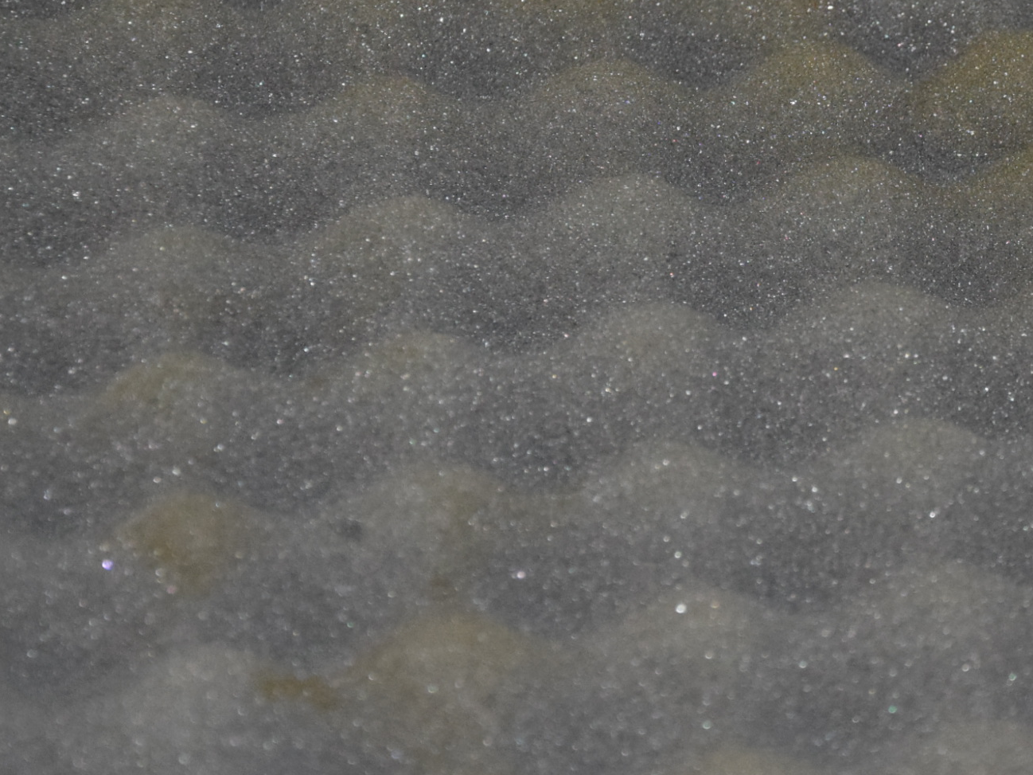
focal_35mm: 193
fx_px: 5758
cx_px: 782
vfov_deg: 7.7
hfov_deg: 10.2
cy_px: 158
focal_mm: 58
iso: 2500
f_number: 5
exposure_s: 1/60
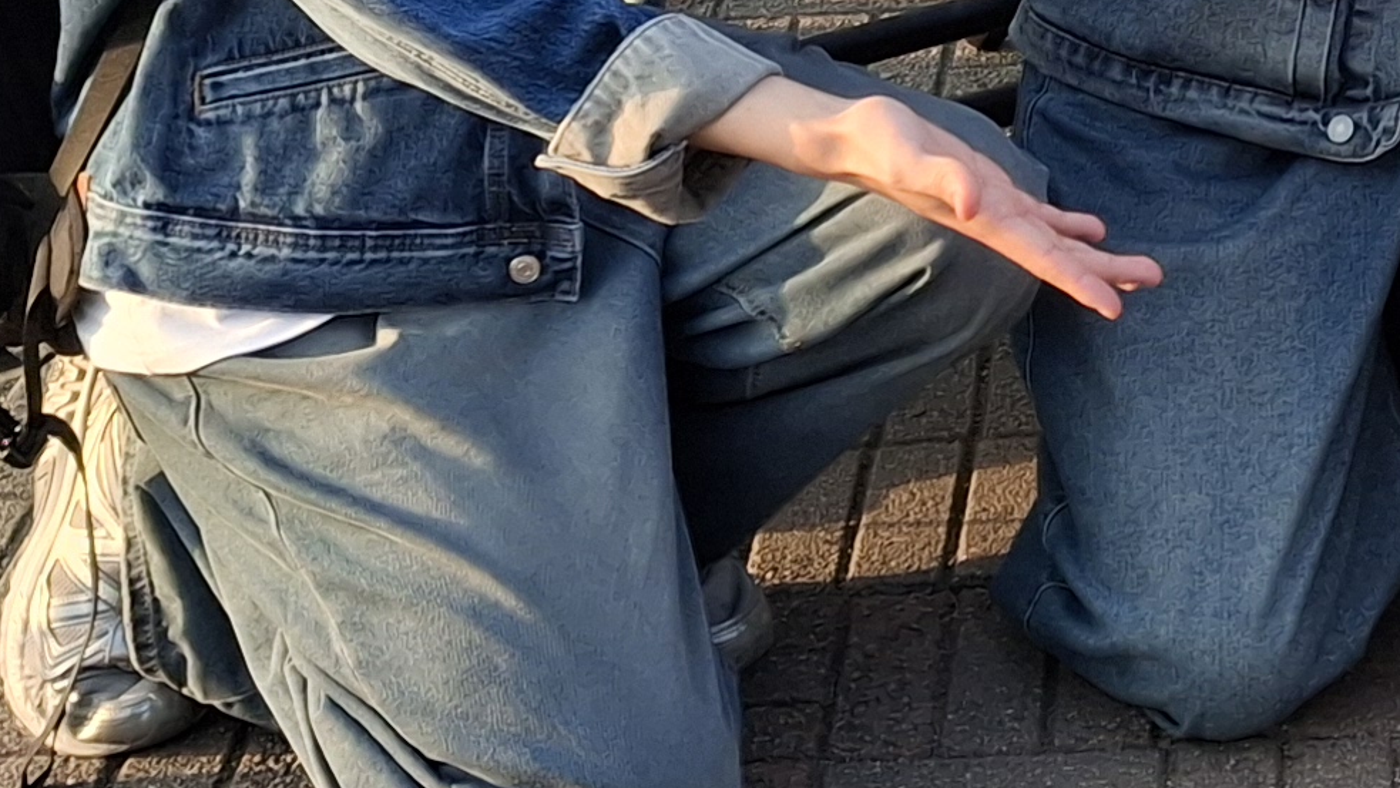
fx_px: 4195
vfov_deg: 9.8
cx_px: 1816
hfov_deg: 17.7
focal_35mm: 113
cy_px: -929
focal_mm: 4.69
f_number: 1.8
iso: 32
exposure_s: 1/297
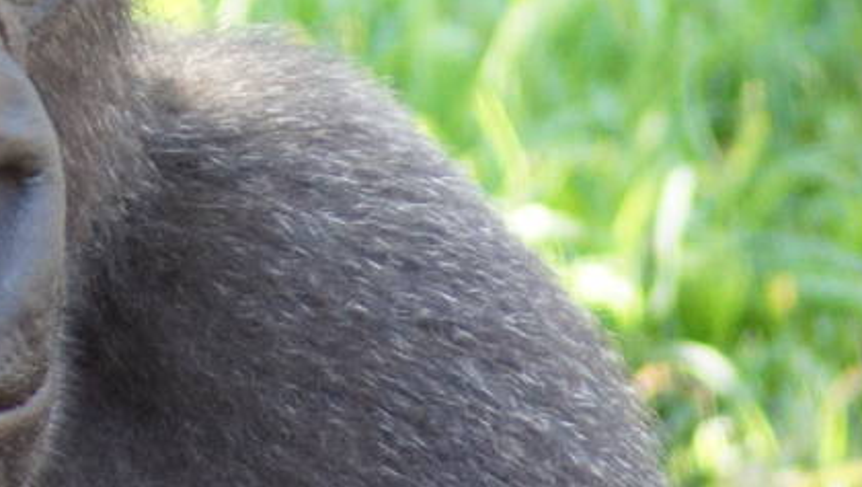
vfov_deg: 0.8
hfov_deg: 1.4
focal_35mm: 1494
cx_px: -164
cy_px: -93
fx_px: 34174
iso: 1600
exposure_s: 1/200
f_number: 5.6
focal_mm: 250
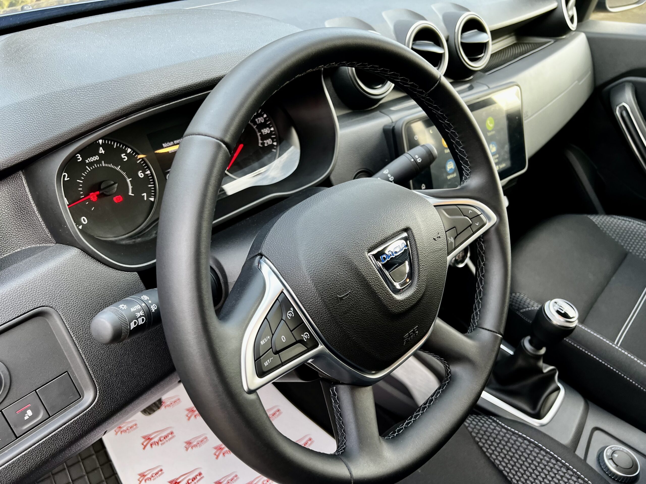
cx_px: 323
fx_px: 485
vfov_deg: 53.1
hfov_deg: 67.3
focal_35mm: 26
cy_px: 242
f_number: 1.5
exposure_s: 1/118
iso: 125
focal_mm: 5.7
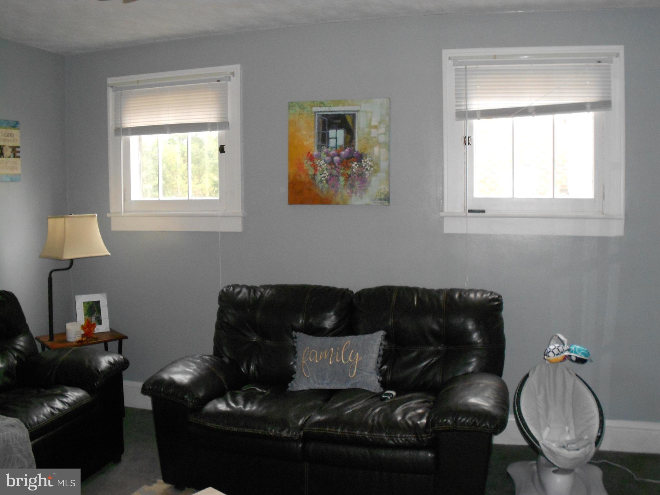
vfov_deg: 26.1
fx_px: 1068
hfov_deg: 34.3
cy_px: 248
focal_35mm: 56
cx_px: 330
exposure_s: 1/60
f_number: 4.9
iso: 320
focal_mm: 10
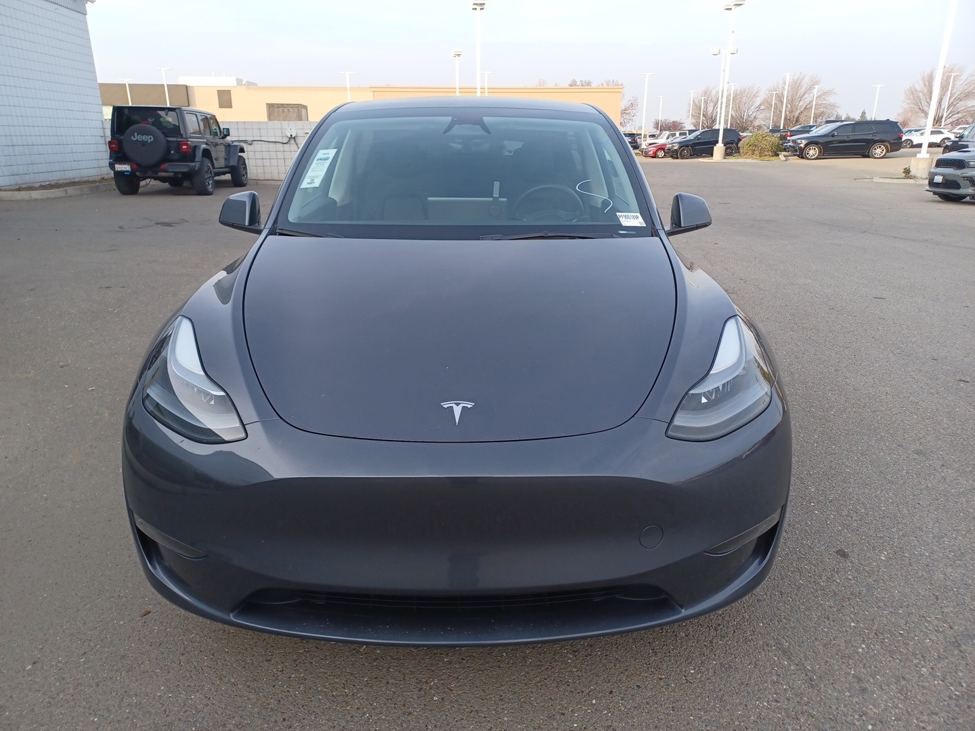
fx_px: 704
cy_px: 366
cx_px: 488
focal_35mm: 25
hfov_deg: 69.4
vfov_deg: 54.9
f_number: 1.8
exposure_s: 1/100
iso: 35
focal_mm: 4.6
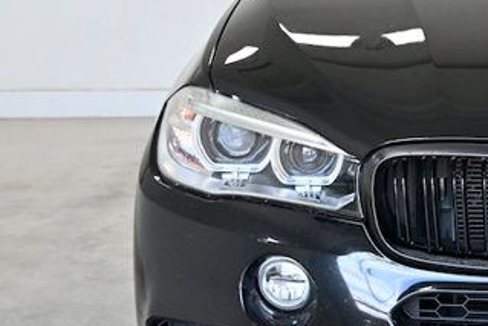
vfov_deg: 12.5
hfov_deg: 17.8
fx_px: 1478
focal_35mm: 109
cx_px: 600
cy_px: 85
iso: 2000
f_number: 5
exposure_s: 1/1000
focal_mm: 34
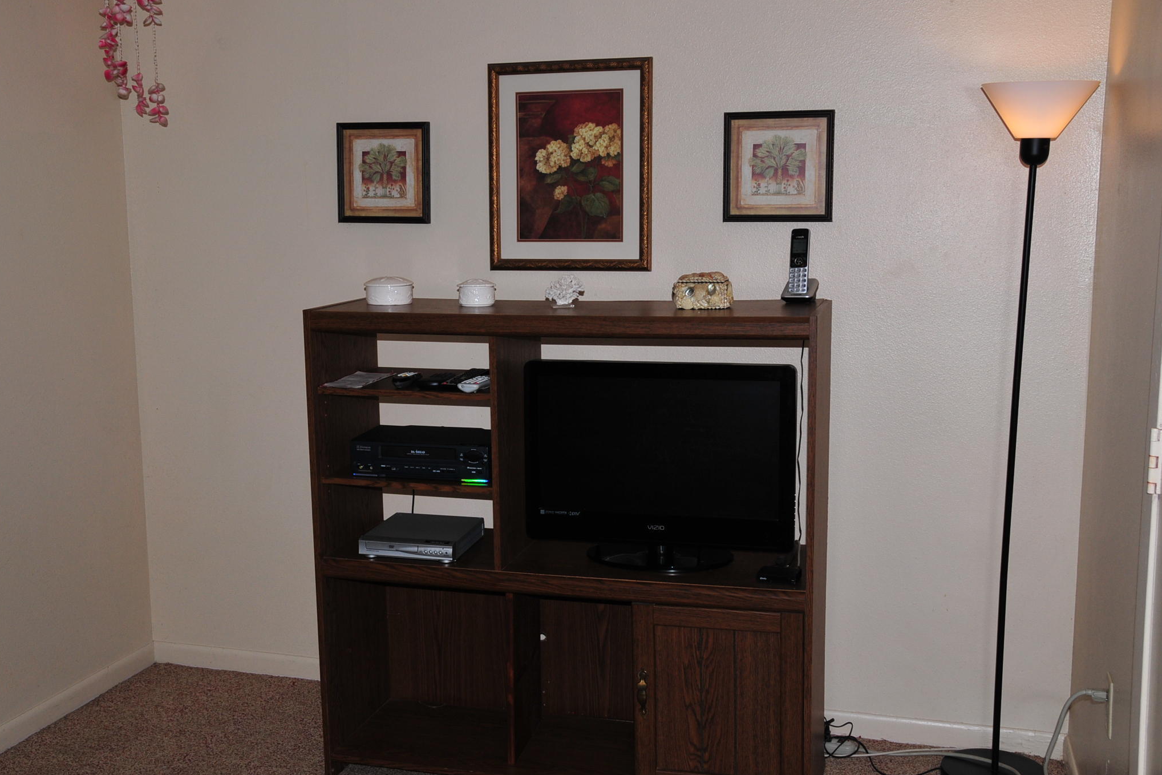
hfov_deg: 47.4
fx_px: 1323
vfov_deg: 32.6
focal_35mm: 41
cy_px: 386
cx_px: 558
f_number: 8
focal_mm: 26
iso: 320
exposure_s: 1/250
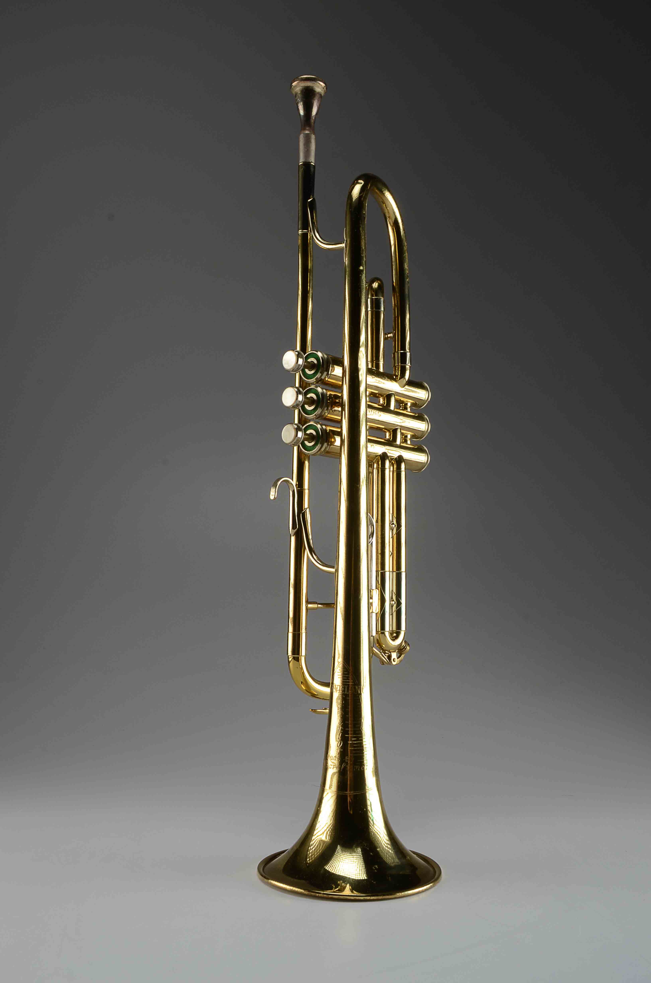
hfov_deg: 36.7
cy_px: 492
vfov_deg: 53.2
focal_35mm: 36
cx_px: 326
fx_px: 981
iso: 100
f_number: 16
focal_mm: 24
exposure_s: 1/80
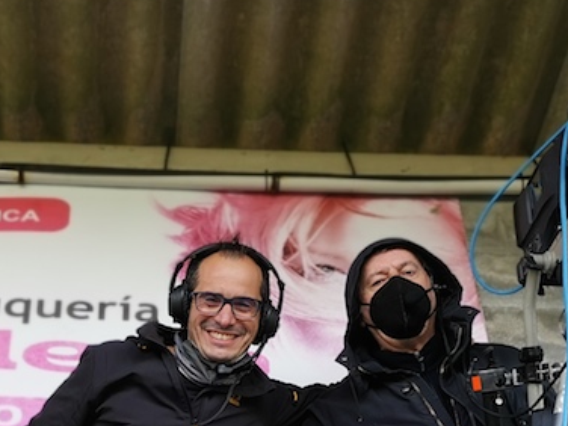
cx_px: 156
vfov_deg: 20.3
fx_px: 1132
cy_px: 473
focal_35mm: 69
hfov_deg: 27.8
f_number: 1.8
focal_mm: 4.75
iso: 50
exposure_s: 1/181
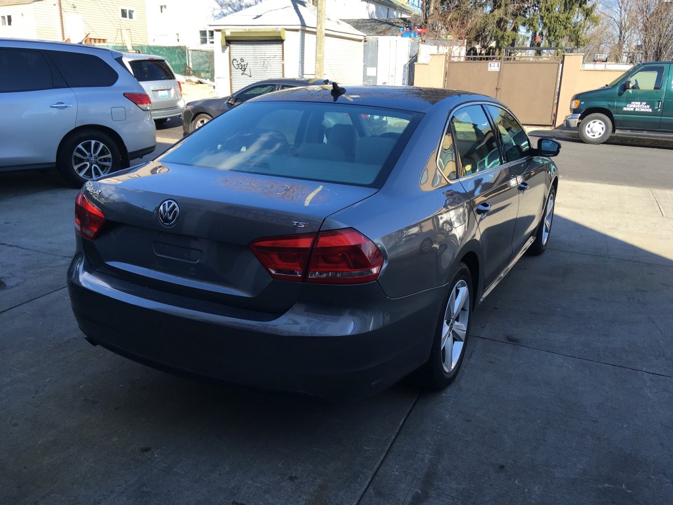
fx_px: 564
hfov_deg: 61.7
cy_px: 252
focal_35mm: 29
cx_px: 336
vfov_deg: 48.2
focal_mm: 4.15
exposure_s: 1/493
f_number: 2.2
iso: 25
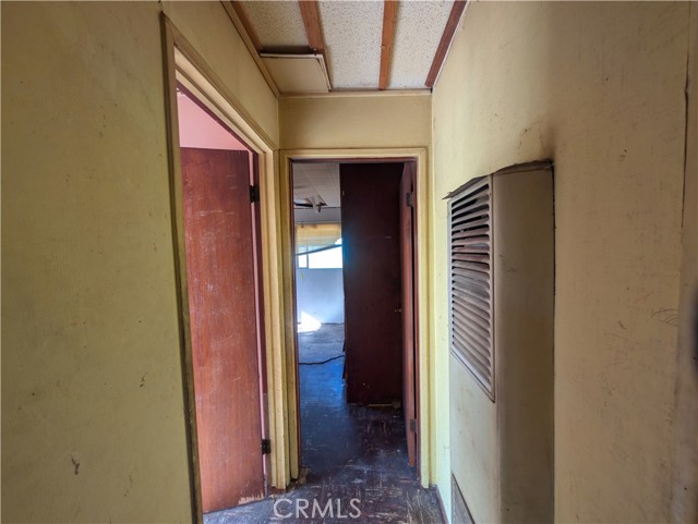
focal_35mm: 12
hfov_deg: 110.5
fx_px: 242
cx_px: 349
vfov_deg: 94.6
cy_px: 262
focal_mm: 2.02
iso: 59
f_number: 1.7
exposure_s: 1/131
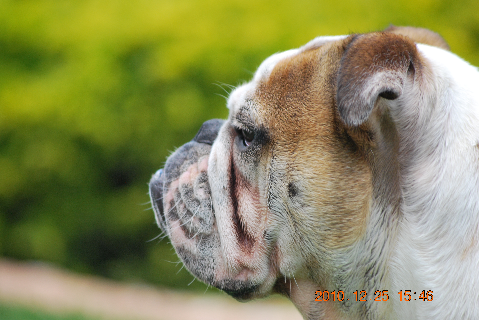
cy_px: 160
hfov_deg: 8.1
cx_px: 240
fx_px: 3397
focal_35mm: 255
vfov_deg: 5.4
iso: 400
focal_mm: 170
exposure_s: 1/320
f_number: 4.8
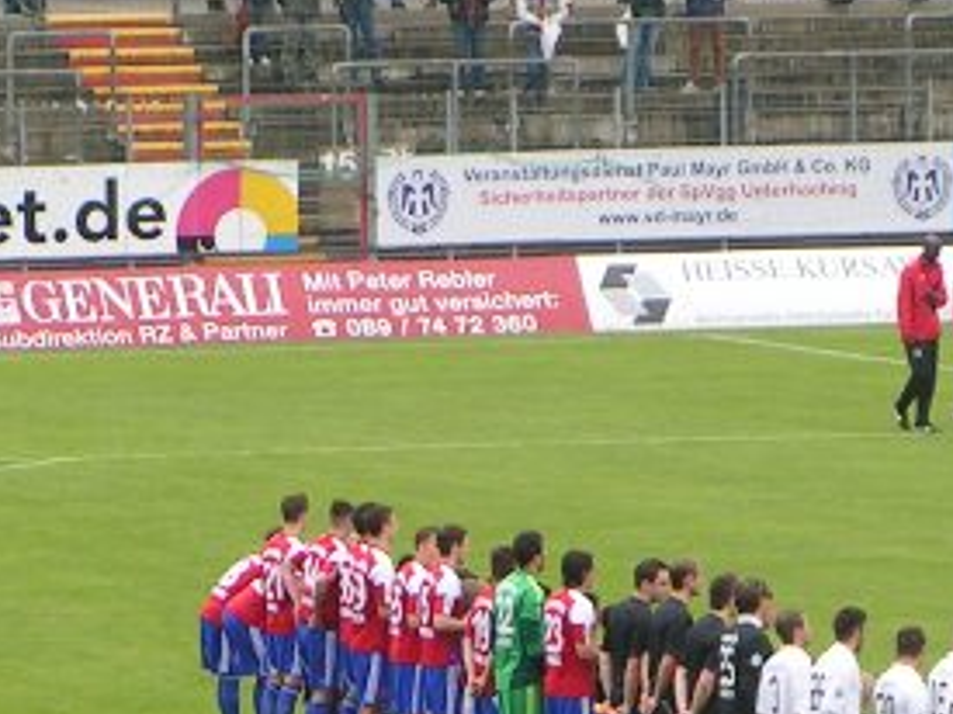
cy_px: 627
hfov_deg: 4.3
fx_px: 12576
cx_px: 638
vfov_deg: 3.3
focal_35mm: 457
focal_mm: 24
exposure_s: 1/250
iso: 50
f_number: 5
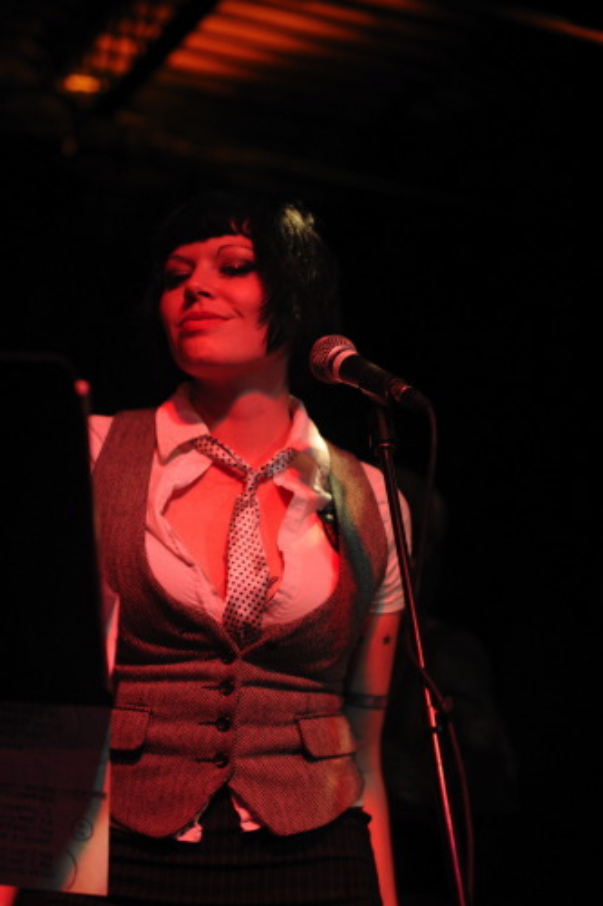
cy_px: 564
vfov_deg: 28.0
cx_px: 211
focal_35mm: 72
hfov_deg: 18.9
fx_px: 1810
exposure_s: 1/60
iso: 640
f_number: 2.8
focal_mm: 50
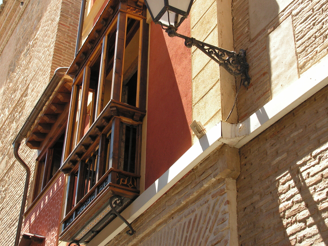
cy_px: 111
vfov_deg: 24.0
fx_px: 578
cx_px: 152
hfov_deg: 31.7
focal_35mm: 61
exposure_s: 1/160
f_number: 3.2
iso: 50
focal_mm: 9.2
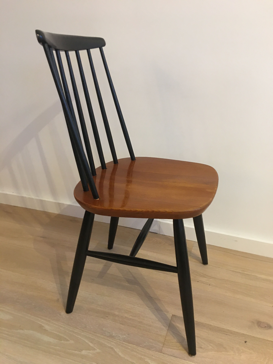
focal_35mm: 29
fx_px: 305
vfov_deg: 61.7
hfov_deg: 48.2
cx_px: 136
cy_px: 182
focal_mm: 4.15
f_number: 2.2
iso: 100
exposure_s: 1/10
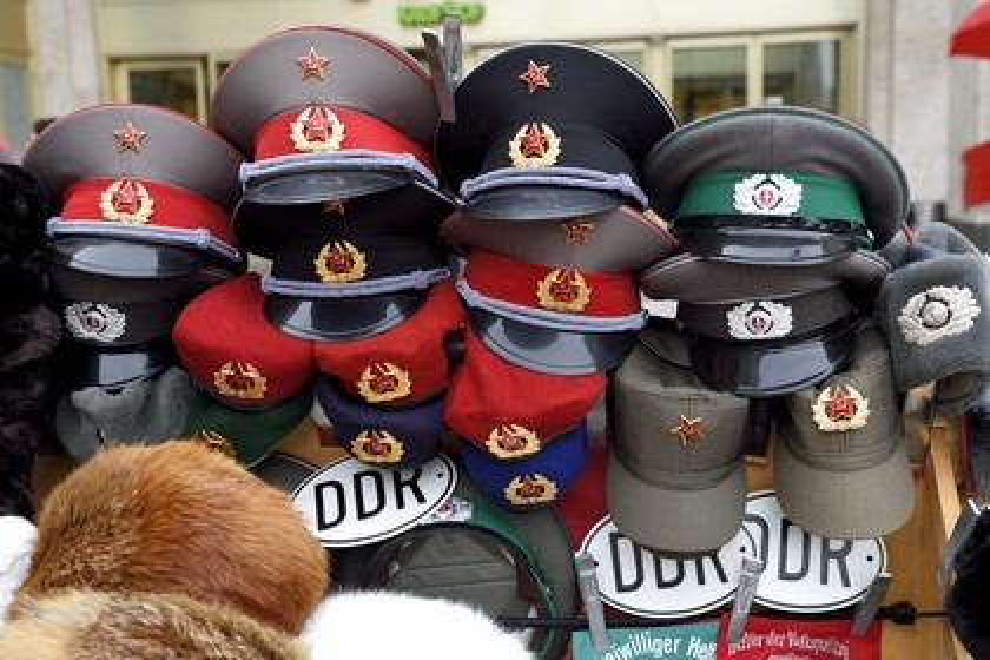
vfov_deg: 29.9
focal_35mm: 45
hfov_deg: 43.6
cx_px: 495
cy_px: 330
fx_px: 1237
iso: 400
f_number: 5.6
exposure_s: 1/250
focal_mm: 45
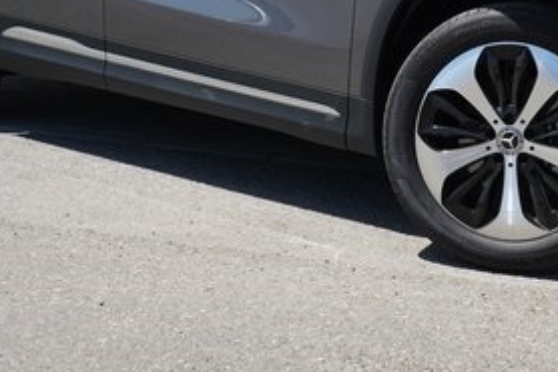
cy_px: 13
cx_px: 424
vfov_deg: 13.6
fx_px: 1534
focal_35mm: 99
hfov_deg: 20.5
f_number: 8
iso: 1000
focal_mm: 43
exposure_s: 1/2000
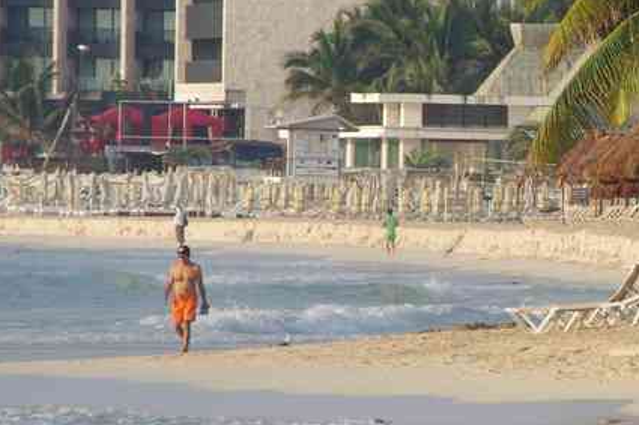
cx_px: 602
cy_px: 159
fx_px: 12508
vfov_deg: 1.9
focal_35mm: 705
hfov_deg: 2.9
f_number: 10
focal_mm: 200
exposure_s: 1/250
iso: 400
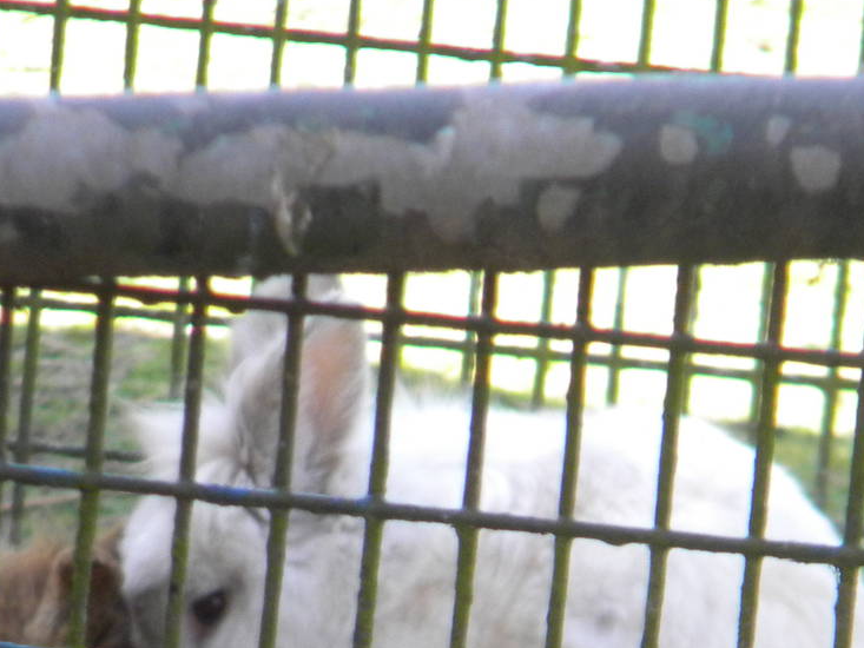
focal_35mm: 904
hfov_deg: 2.2
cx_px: 387
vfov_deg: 1.6
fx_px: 22567
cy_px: 689
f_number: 5.4
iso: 254
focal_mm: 75
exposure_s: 1/125
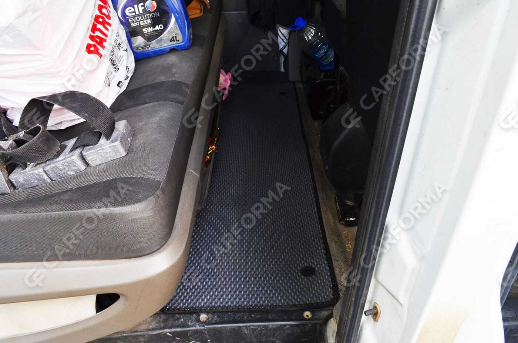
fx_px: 388
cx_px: 259
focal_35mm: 27
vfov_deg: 47.7
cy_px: 172
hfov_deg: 67.5
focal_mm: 18
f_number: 9
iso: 400
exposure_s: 1/30
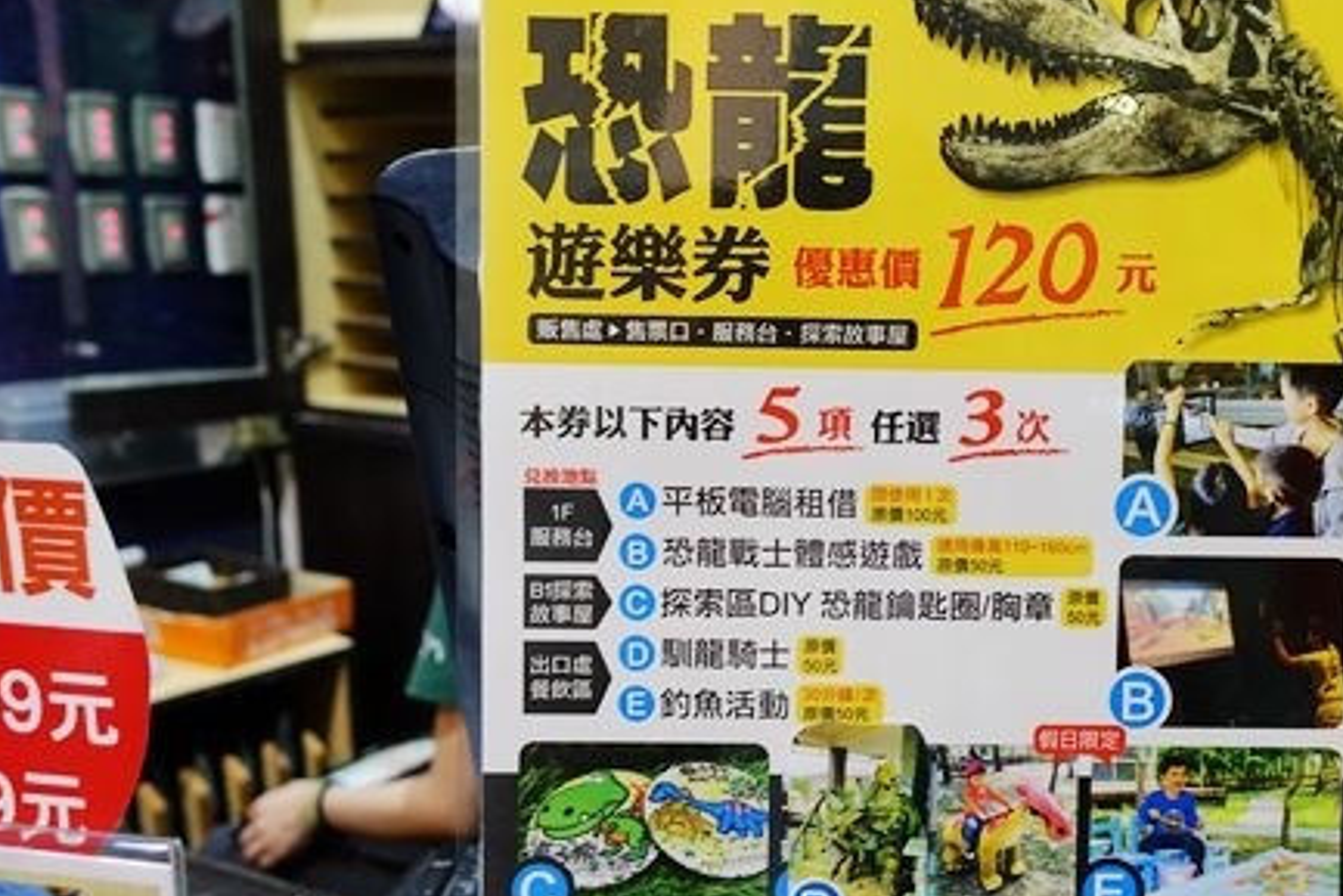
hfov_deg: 51.8
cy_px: 507
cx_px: 927
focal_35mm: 36
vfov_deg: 36.8
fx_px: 1343
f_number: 1.8
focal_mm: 8.8
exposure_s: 1/30
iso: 640
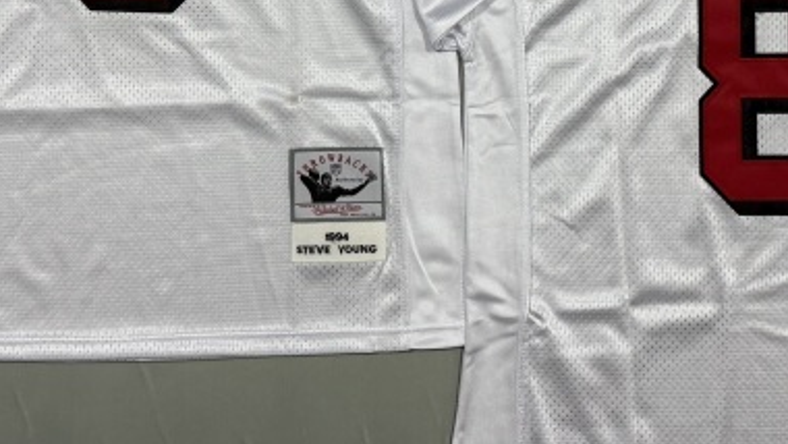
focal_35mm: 55
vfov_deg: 21.2
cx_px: 427
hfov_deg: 37.8
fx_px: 1150
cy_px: 21
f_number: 1.78
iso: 200
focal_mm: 6.76
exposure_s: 1/100
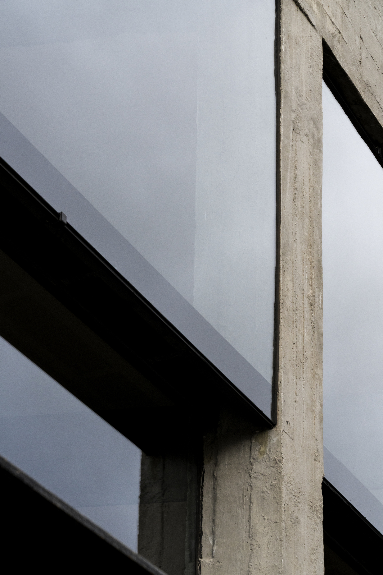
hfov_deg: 13.0
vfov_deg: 19.5
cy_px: 288
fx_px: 1675
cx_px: 192
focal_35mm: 105
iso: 1600
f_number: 16
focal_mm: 105
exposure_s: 1/50
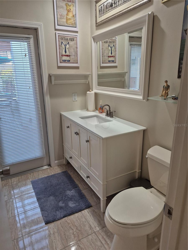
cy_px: 125
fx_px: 167
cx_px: 94
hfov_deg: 58.9
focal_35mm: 23
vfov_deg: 73.9
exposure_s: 1/120
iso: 250
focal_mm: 5.4
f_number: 1.8
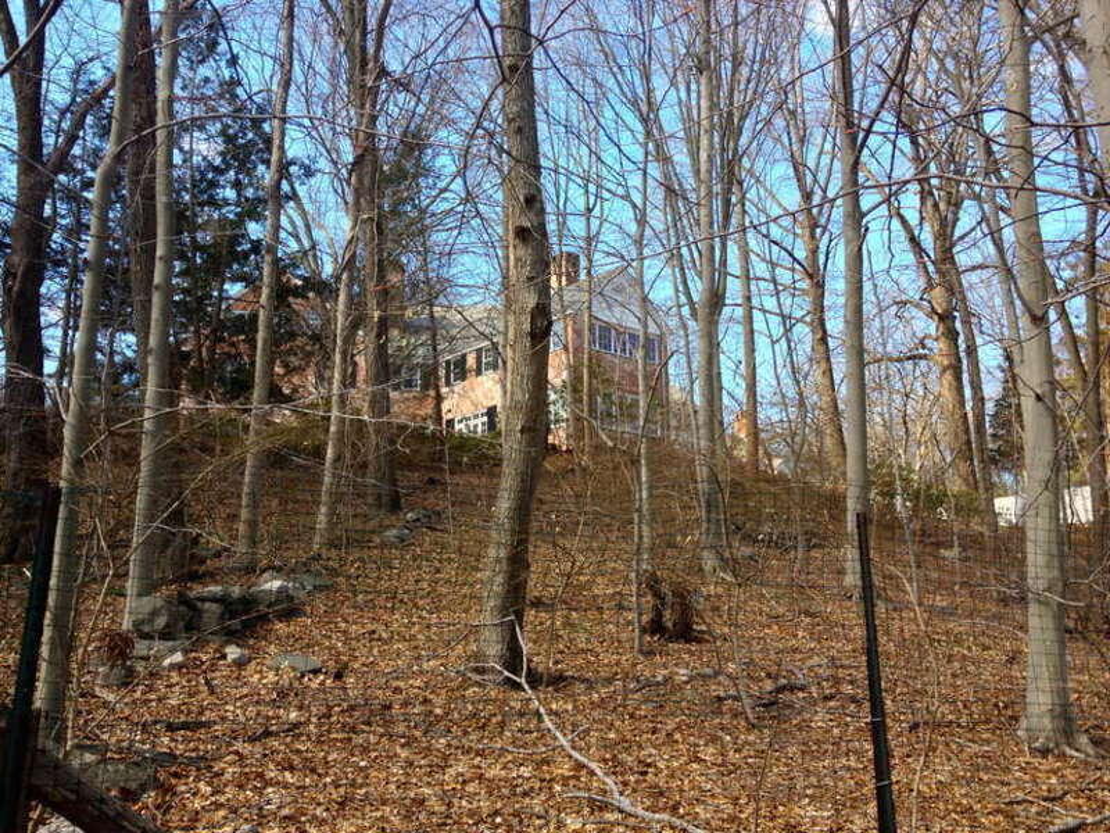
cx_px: 555
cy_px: 416
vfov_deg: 40.7
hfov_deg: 52.6
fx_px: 1122
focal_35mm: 35
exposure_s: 1/452
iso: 50
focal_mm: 4.28
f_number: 2.4
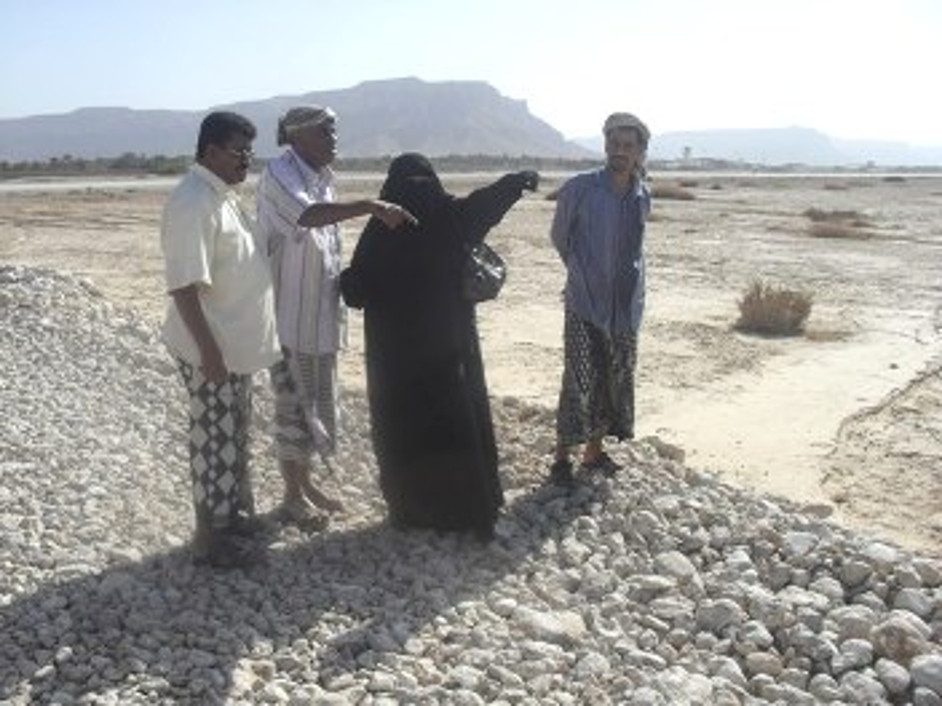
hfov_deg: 52.6
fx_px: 952
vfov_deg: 40.7
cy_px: 353
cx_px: 471
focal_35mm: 35
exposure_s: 1/350
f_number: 8.4
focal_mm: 6.3
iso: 100
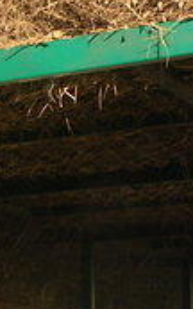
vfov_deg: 12.7
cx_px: -354
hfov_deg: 7.2
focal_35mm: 165
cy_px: 205
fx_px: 1390
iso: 64
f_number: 5
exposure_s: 1/180
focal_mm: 7.4
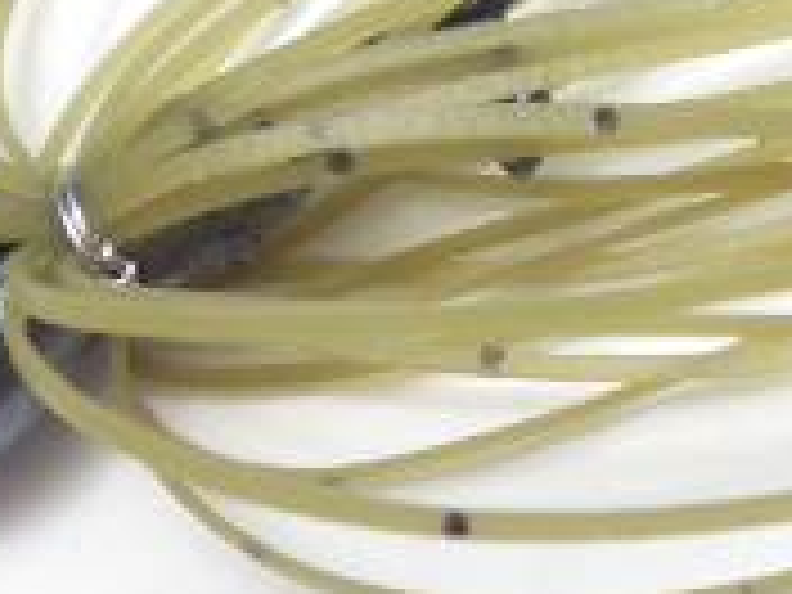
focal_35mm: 113
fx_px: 2585
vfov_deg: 12.8
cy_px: -94
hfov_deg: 16.9
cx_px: 873
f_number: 3.1
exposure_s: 1/45
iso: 400
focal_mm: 5.5
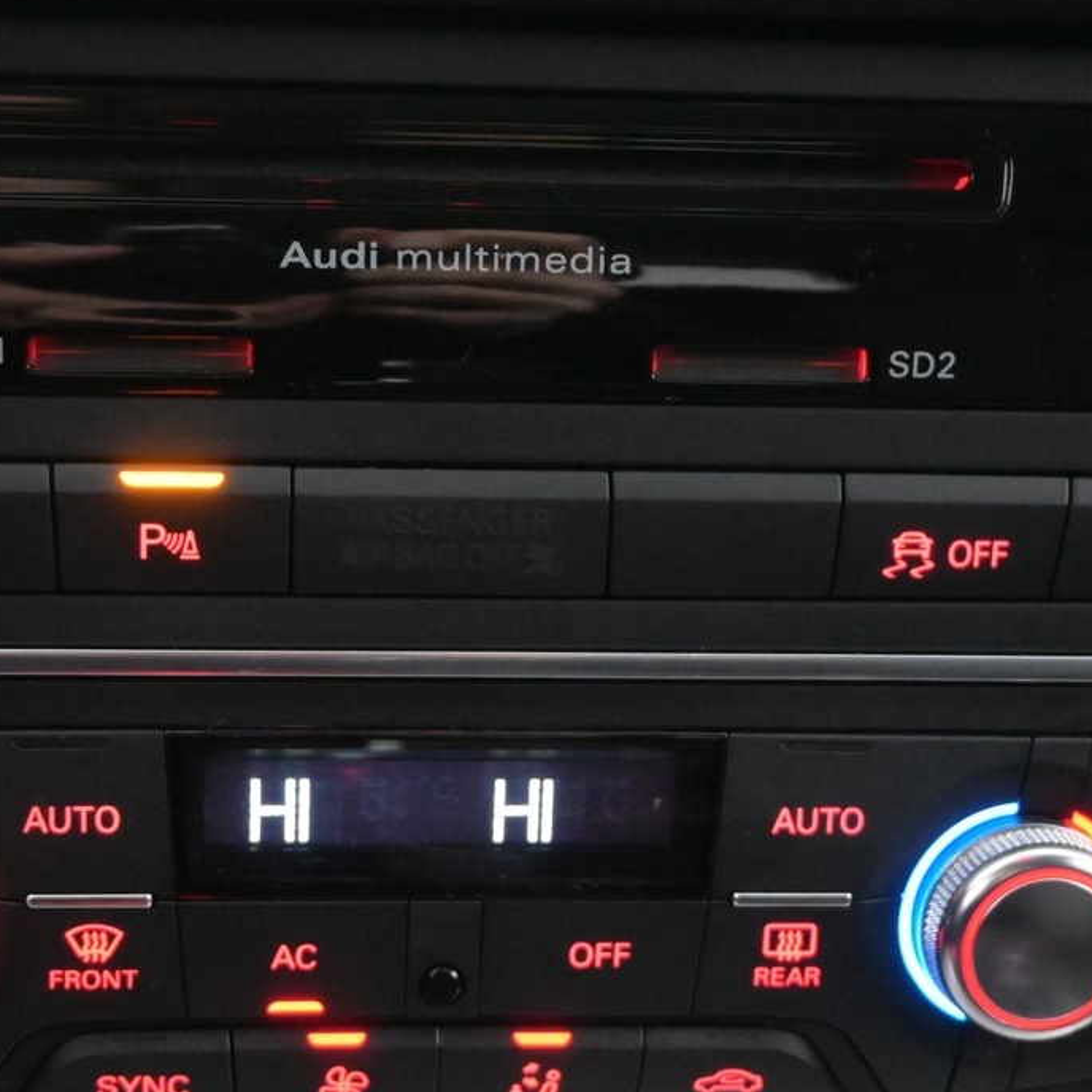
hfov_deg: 23.5
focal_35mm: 74
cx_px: 436
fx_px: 2623
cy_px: 630
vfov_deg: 23.5
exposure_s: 1/40
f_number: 4.2
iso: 7200
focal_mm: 24.5
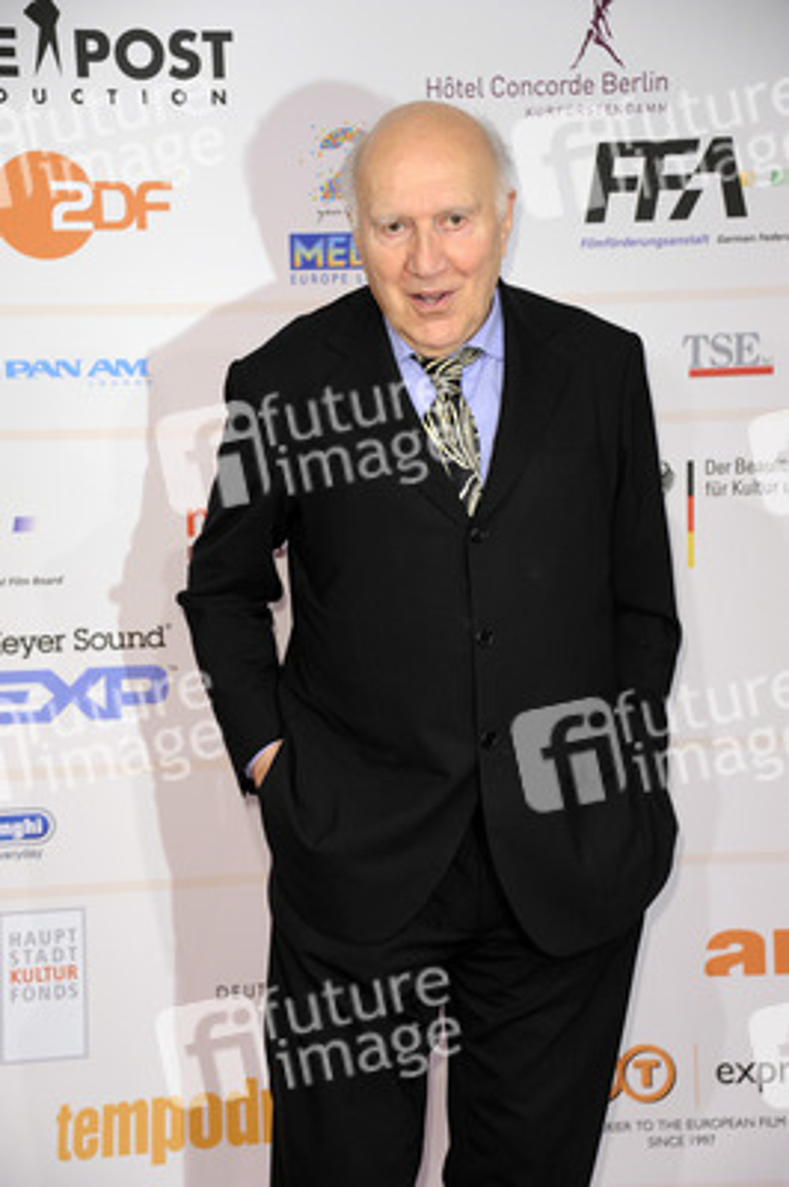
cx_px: 394
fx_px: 2964
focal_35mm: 90
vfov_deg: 22.6
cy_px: 594
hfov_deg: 15.2
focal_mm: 90
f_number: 5.6
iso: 1000
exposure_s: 1/160
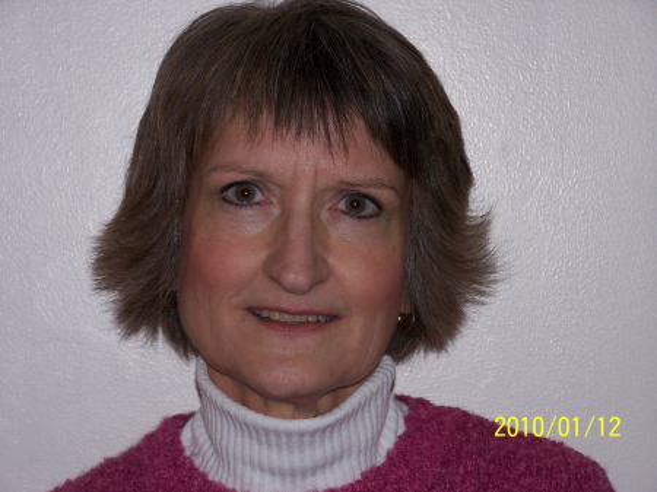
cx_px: 328
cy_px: 246
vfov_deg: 11.6
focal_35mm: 128
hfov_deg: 15.4
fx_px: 2428
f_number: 3.2
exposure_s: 1/100
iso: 80
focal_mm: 21.2
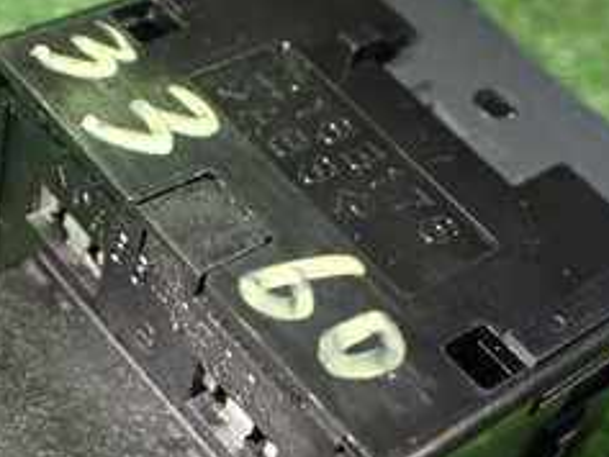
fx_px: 1338
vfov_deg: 19.3
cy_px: 349
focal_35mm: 76
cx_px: 262
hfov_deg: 25.6
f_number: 2.3
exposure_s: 1/80
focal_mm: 5.4
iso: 800
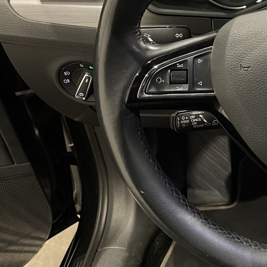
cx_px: 295
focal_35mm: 54
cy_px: 73
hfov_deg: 28.7
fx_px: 471
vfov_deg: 31.2
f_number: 1.6
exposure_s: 1/56
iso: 400
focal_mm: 4.2
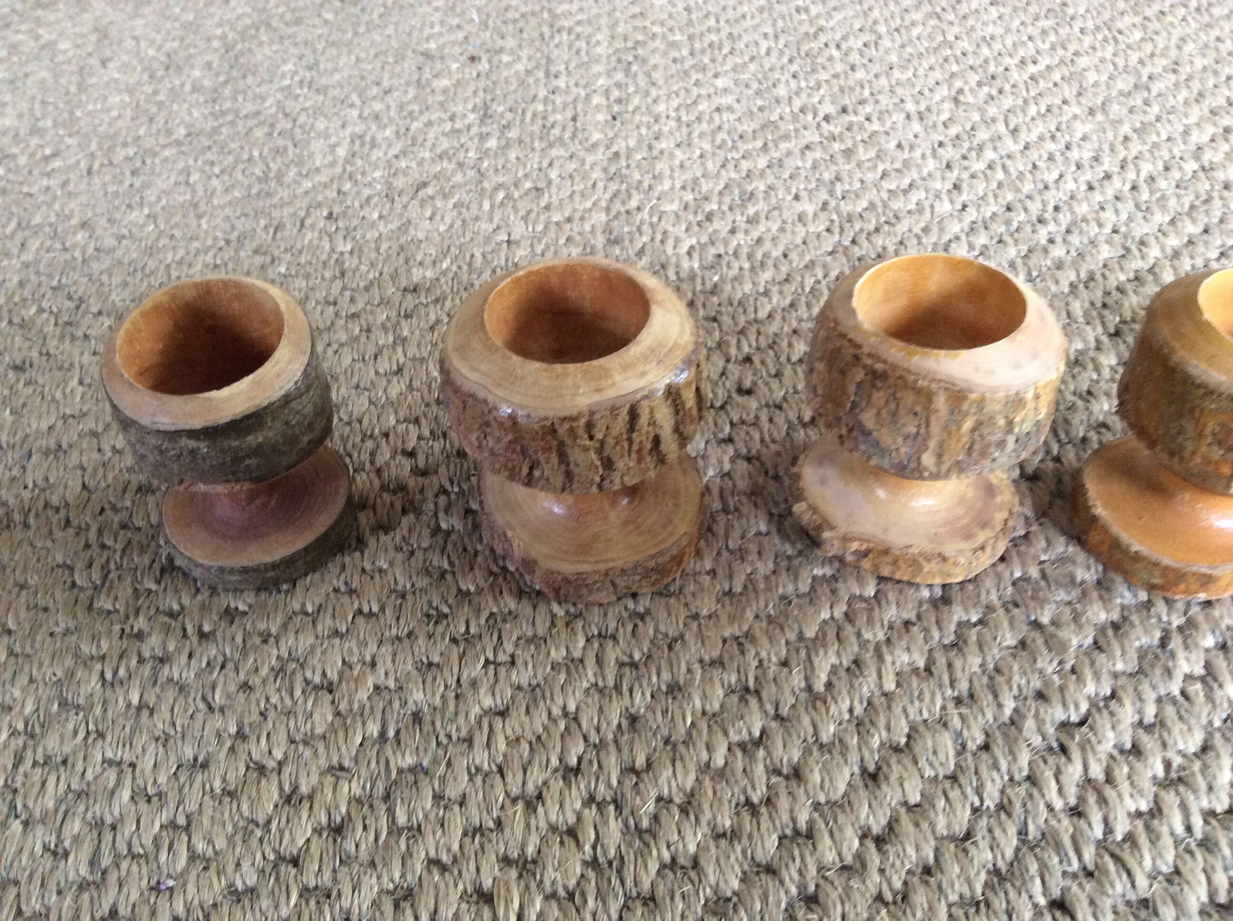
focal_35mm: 32
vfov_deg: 44.1
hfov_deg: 56.9
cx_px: 616
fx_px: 1138
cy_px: 460
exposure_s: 1/25
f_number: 2.4
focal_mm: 3.3
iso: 160
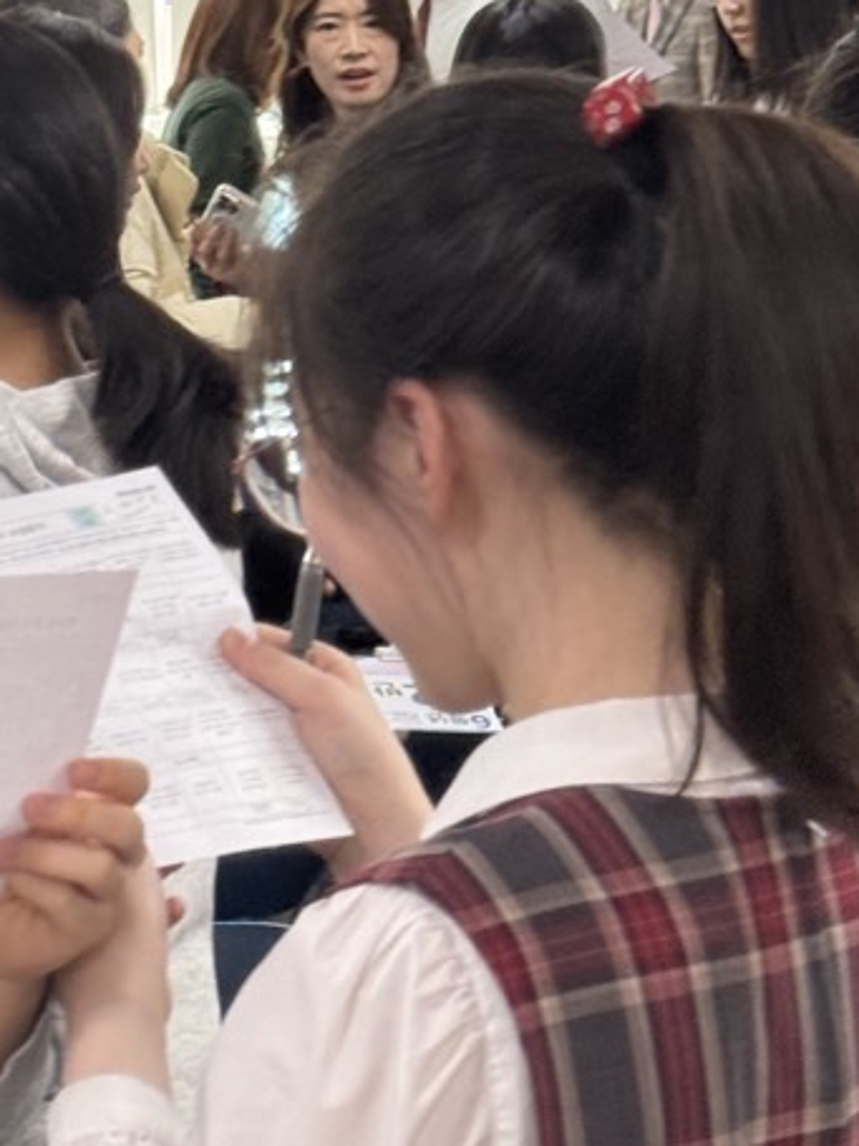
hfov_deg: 10.9
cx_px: 20
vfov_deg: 14.6
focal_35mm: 135
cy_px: 315
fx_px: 4469
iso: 80
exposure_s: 1/60
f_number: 1.78
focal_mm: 6.76
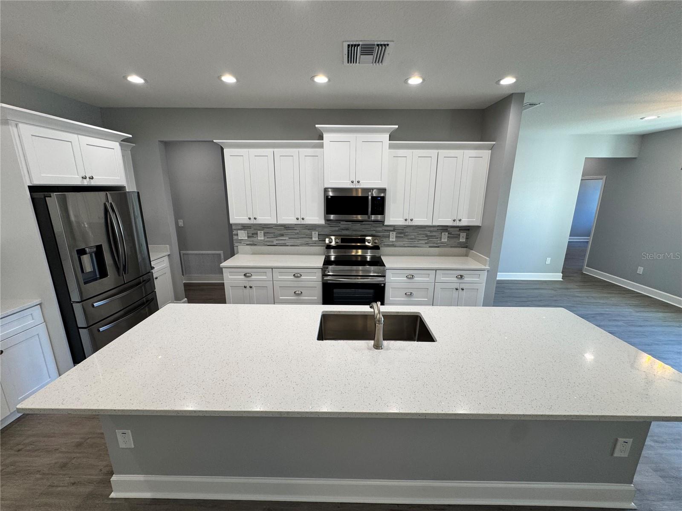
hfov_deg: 102.1
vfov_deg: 85.7
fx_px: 276
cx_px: 341
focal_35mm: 14
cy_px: 256
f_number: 2.2
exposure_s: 1/120
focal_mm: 2.22
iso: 125
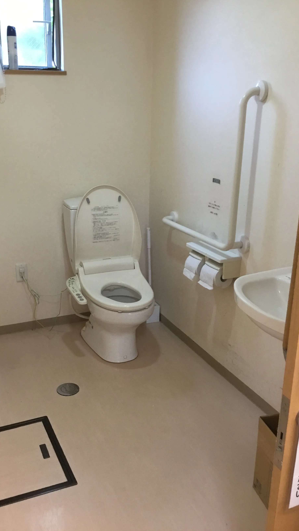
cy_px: 264
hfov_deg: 34.5
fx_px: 479
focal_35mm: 34
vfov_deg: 58.0
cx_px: 110
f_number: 2.4
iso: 125
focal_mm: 3.3
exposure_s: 1/33
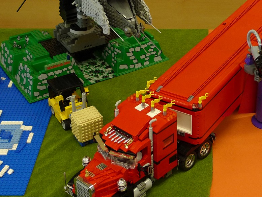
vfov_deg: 19.1
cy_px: 57
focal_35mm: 77
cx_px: 197
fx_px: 583
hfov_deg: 25.0
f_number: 2.8
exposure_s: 1/20
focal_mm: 8.8
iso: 200
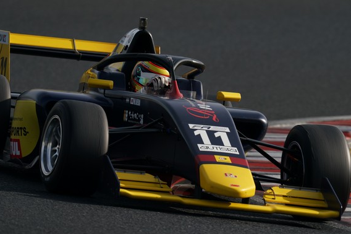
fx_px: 7415
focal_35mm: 761
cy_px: 89
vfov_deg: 1.8
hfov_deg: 2.7
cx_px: 157
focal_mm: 600
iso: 200
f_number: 8
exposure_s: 1/800
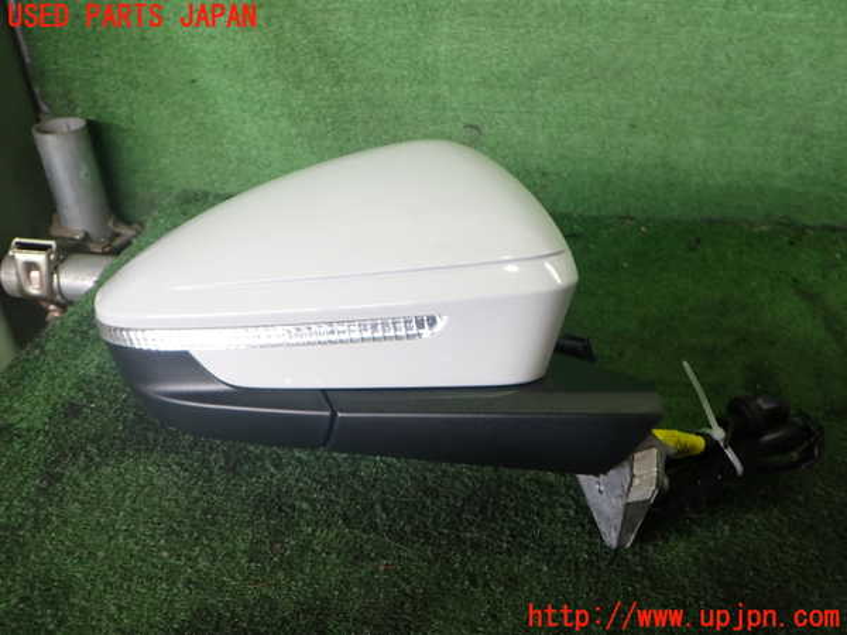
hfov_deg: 60.0
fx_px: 734
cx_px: 424
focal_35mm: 30
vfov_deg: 46.8
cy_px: 318
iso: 200
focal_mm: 5.4
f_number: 2.3
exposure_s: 1/60
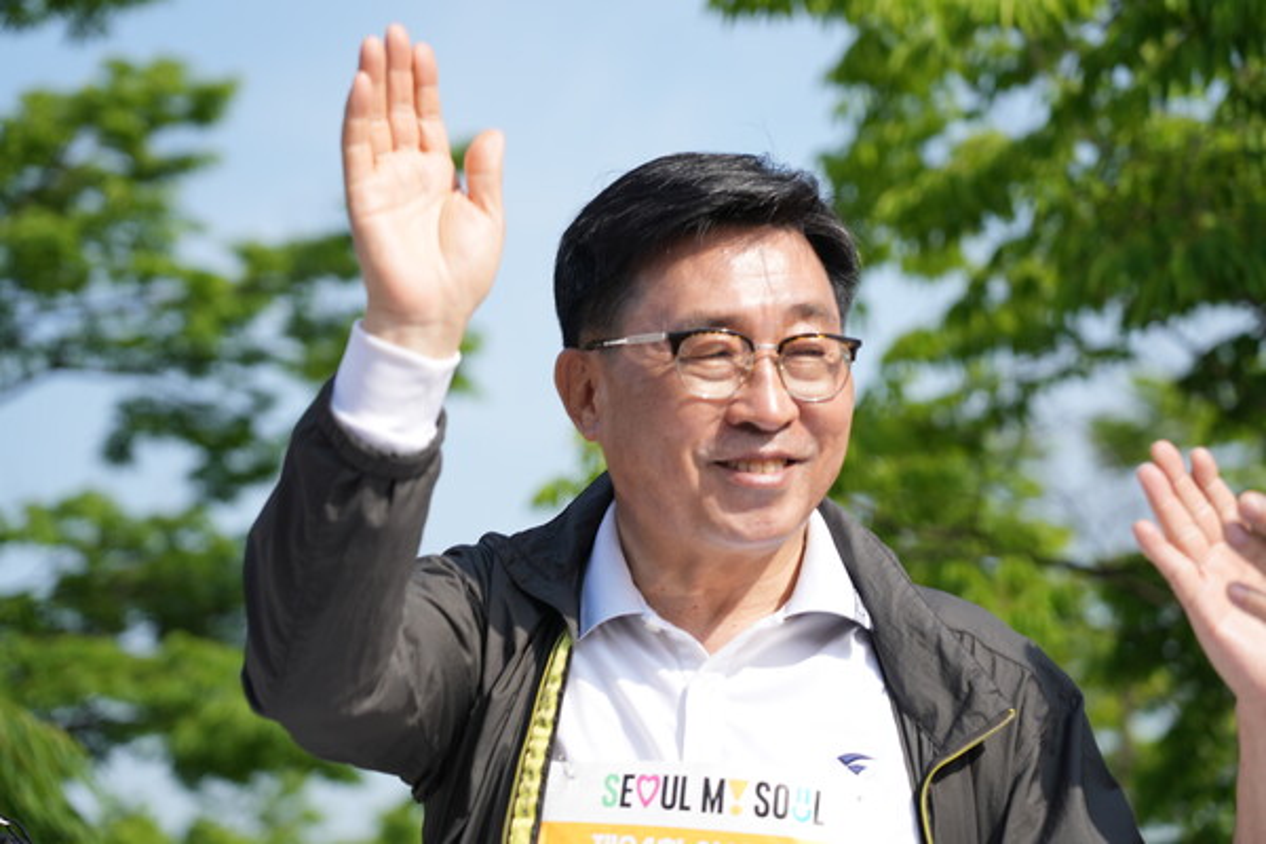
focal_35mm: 105
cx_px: 633
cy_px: 422
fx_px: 3692
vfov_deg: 13.0
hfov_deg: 19.5
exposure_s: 1/500
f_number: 4.5
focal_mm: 105
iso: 100
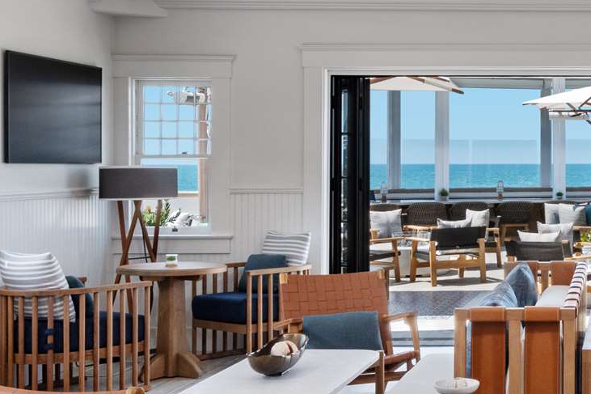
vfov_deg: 20.3
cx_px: 627
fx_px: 1100
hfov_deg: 27.8
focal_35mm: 67
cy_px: 157
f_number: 16
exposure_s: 1/25
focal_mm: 17
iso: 400
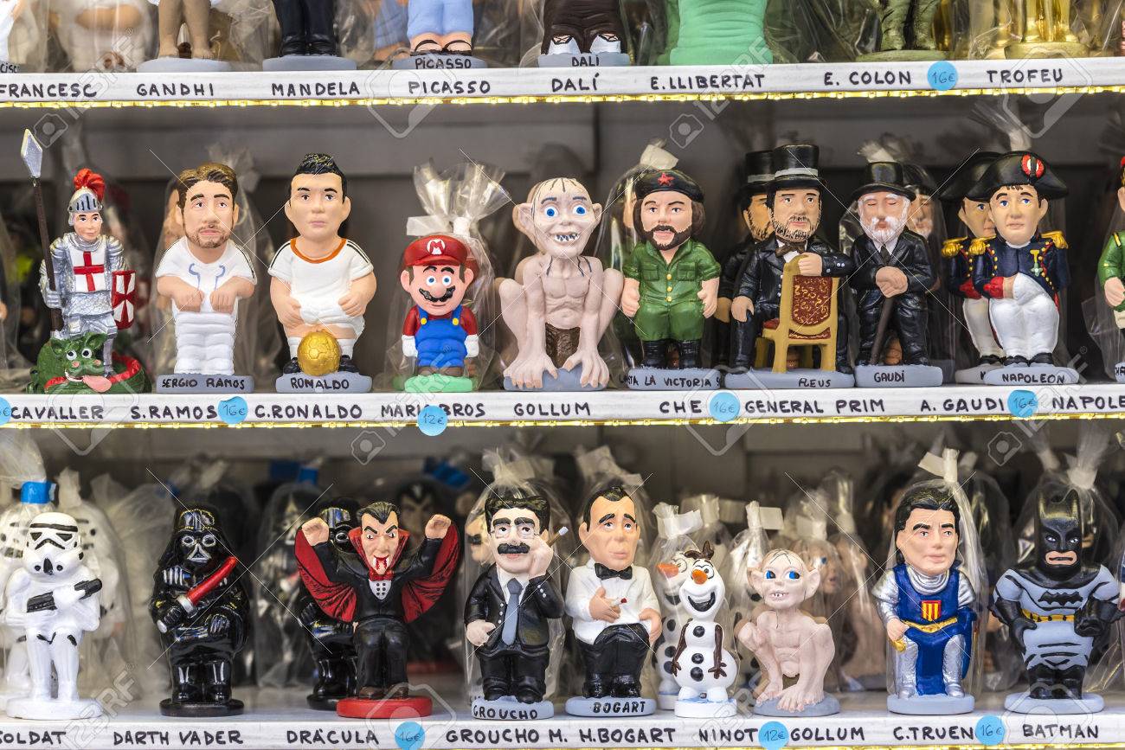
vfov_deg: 9.5
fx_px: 4531
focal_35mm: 145
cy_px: 375
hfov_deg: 14.2
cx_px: 562
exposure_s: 1/250
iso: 400
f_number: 5
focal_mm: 145
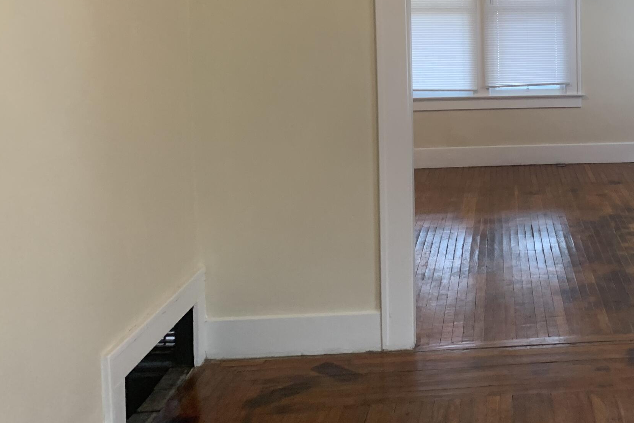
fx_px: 863
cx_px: 571
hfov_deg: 37.7
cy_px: 70
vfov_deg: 26.9
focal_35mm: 49
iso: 200
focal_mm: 4.25
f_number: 1.8
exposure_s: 1/60
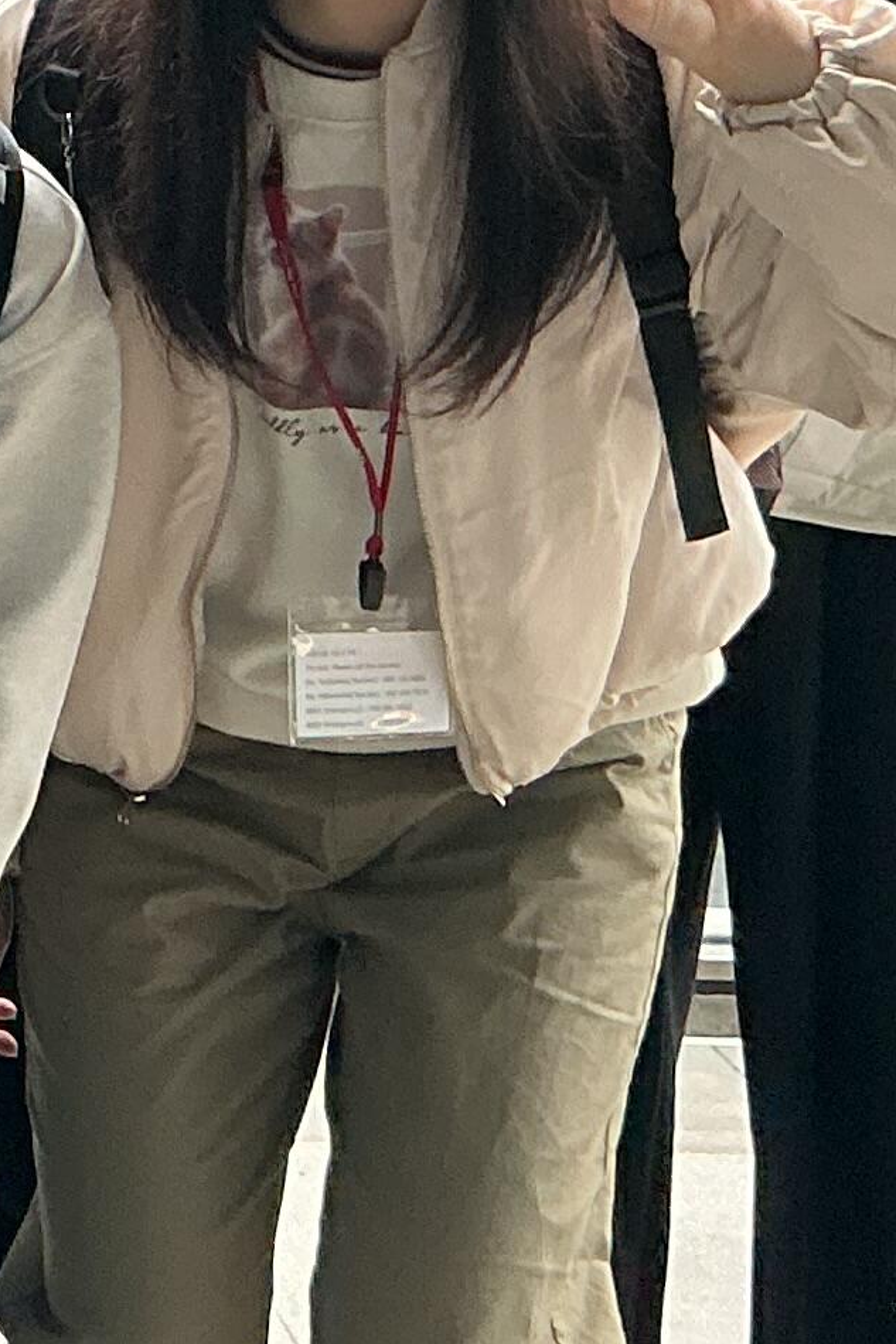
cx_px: -822
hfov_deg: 10.0
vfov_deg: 15.9
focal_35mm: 128
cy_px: 248
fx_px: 4780
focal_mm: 3
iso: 100
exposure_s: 1/60
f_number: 1.8
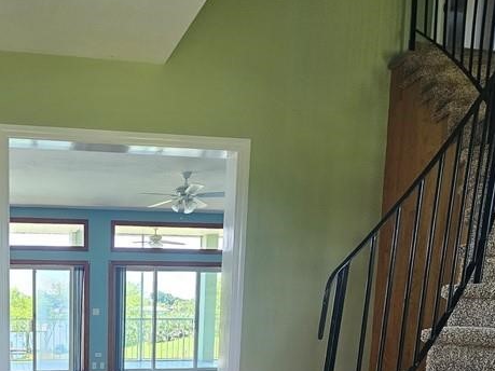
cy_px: 351
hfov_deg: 55.2
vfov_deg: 43.0
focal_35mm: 29
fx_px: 415
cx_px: 68
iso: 100
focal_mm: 2.2
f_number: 2.2
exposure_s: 1/60
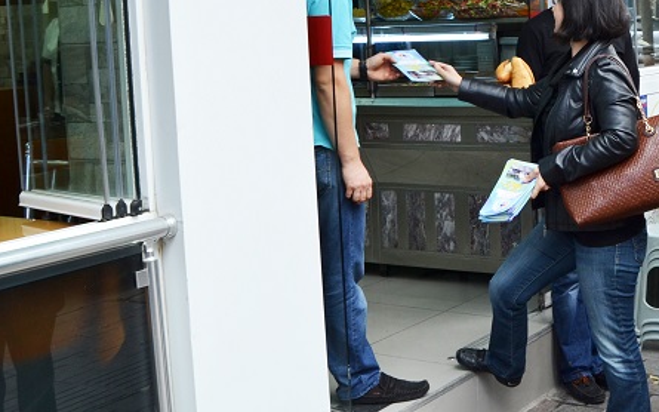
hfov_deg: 34.2
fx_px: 1024
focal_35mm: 57
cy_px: 97
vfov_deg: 22.5
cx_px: 564
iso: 200
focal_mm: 18
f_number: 5.6
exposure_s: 1/125
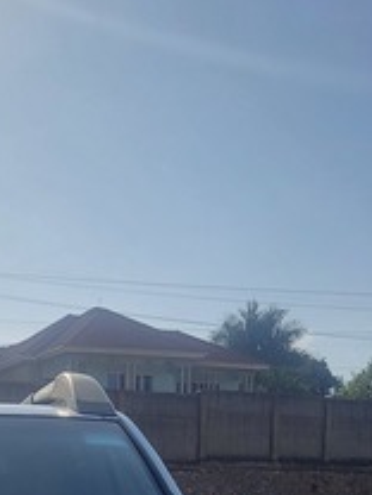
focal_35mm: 75
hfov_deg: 18.7
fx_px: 1075
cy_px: 673
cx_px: -64
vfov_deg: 22.7
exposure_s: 1/4268
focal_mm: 5.4
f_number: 1.8
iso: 40
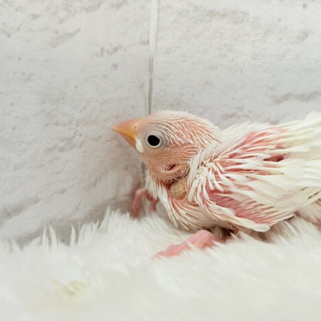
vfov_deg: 27.7
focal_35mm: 62
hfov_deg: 27.6
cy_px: 161
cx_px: 214
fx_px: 650
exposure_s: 1/100
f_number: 1.6
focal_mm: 5.96
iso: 100
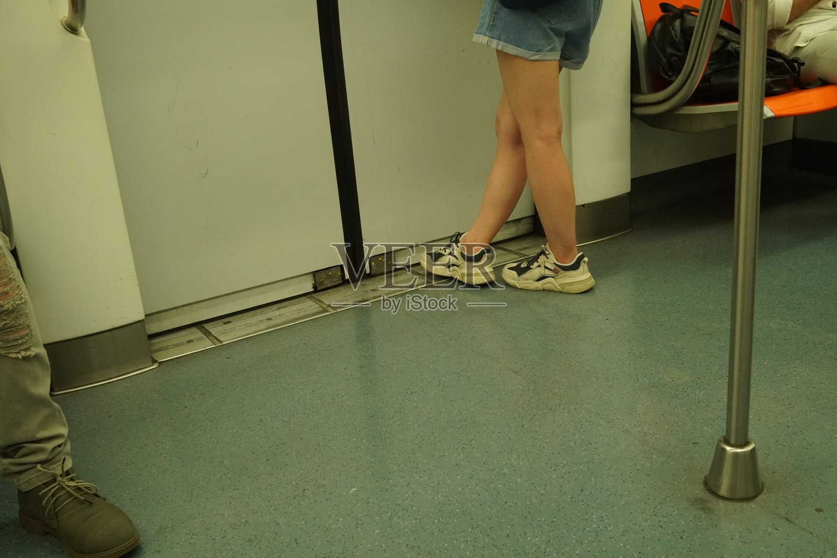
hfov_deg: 53.1
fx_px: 837
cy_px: 279
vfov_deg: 36.9
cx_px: 418
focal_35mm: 36
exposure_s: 1/125
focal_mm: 24
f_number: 5
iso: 2500
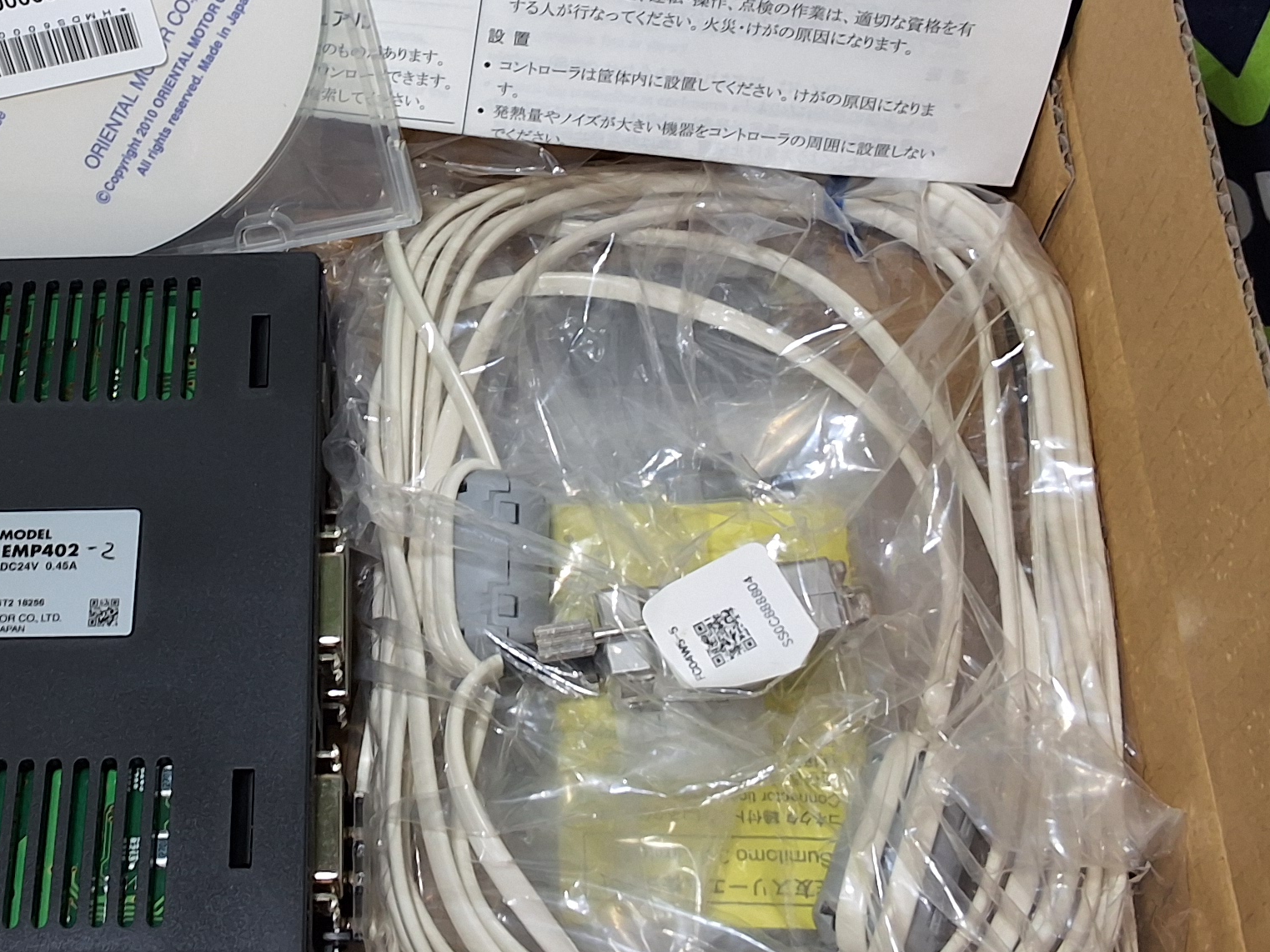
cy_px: 244
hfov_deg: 31.5
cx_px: 282
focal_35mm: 60
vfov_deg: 24.2
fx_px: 2201
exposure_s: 1/40
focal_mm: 2.91
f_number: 1.9
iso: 64
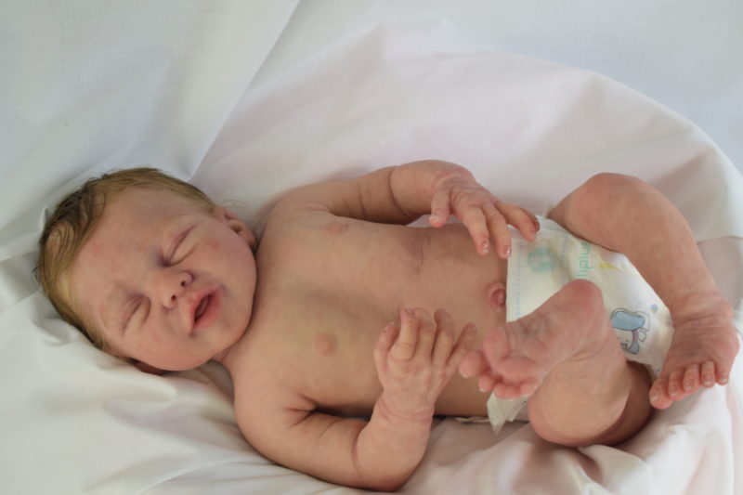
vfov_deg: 18.9
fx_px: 1486
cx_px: 372
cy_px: 248
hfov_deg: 28.1
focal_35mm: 72
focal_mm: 48
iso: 100
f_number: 5.6
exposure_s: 1/40
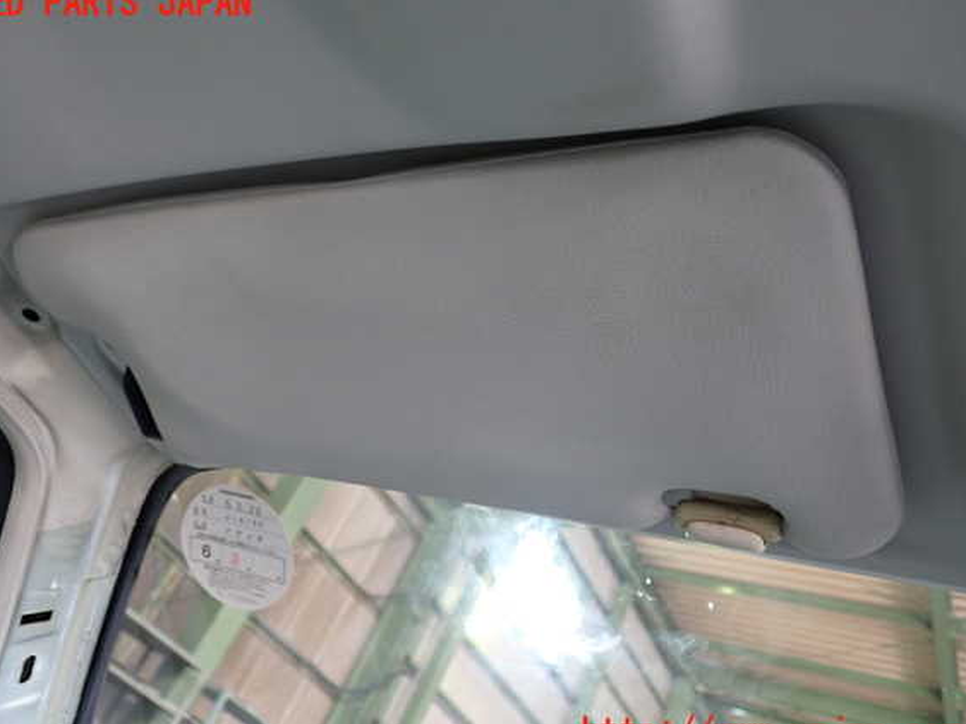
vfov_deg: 44.1
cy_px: 369
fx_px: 893
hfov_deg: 56.8
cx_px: 455
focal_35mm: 32
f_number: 2.3
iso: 200
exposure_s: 1/30
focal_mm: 5.4
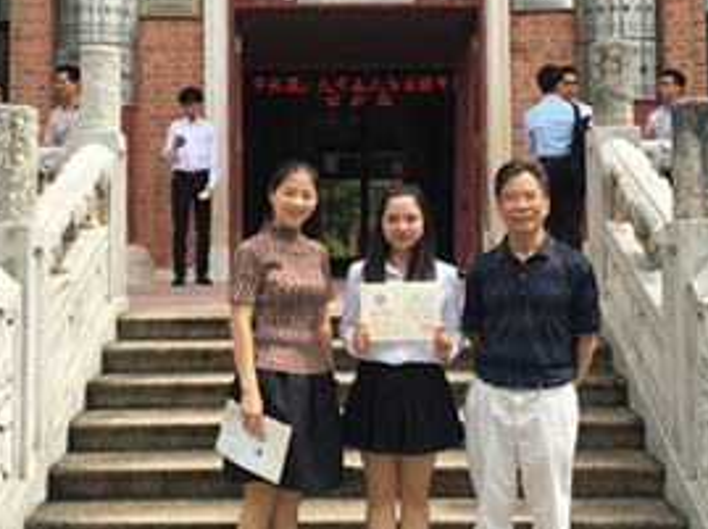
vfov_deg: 26.9
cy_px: 199
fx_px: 1103
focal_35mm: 54
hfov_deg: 35.6
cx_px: 345
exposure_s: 1/801
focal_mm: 4.15
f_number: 2.2
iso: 25
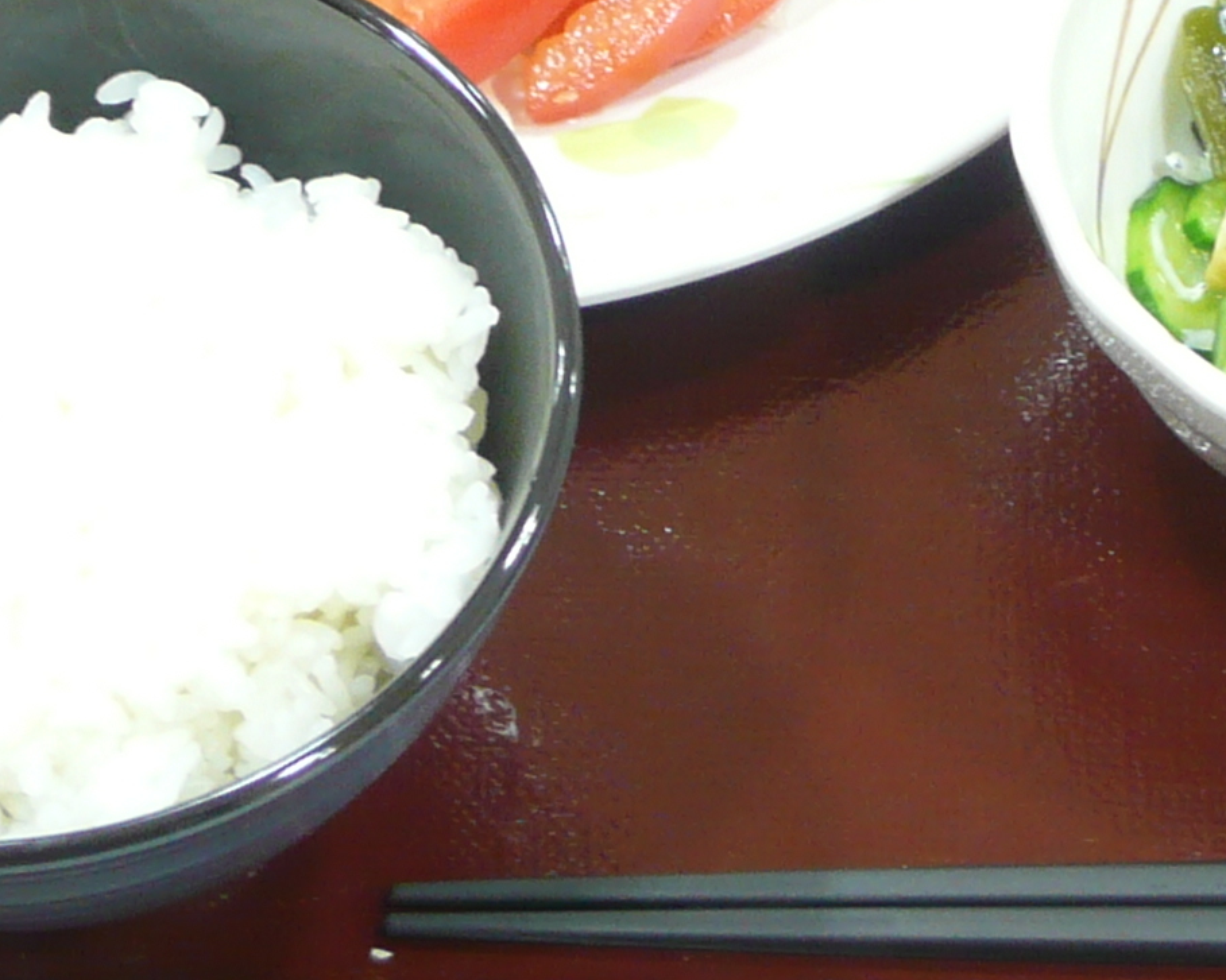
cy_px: -62
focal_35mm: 132
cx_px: 877
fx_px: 4789
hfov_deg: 14.5
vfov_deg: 11.5
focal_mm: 6.5
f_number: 3.9
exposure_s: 1/8
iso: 200
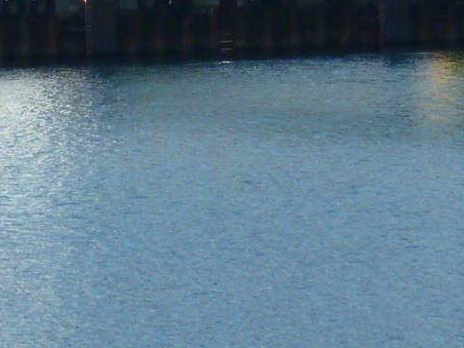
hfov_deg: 1.6
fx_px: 16273
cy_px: -153
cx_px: -260
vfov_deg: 1.2
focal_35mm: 1214
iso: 160
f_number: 5.6
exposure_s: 1/500
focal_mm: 50.1
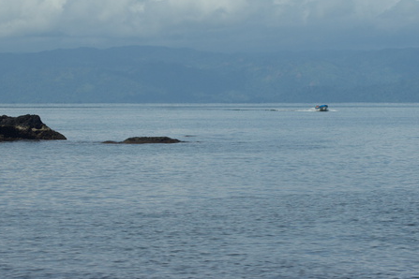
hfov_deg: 9.6
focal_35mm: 215
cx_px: 215
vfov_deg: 6.4
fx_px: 2502
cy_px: 107
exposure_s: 1/500
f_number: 8
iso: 100
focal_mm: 100
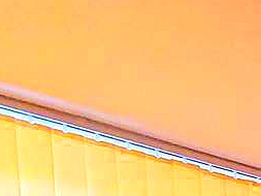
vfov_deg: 13.2
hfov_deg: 15.3
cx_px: 614
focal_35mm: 77
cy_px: 496
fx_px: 581
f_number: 2.2
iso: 250
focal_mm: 1.8
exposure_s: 1/50
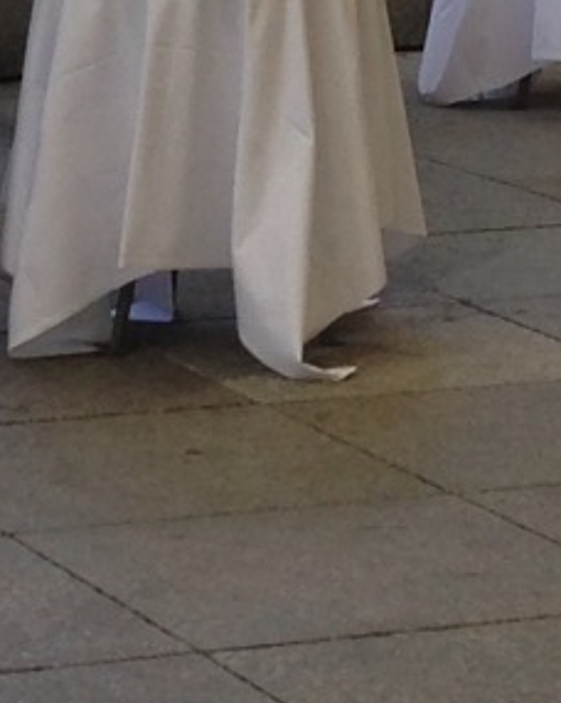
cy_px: -204
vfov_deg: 8.3
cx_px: 327
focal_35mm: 231
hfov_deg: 6.7
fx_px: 4805
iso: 50
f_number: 2.4
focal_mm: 4.13
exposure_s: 1/193
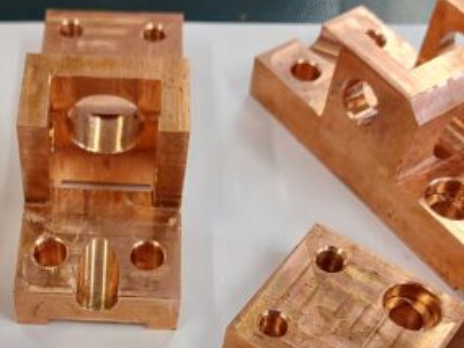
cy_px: 315
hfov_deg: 29.2
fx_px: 871
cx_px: 98
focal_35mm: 65
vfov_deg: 22.0
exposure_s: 1/50
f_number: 1.8
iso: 100
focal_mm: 5.23
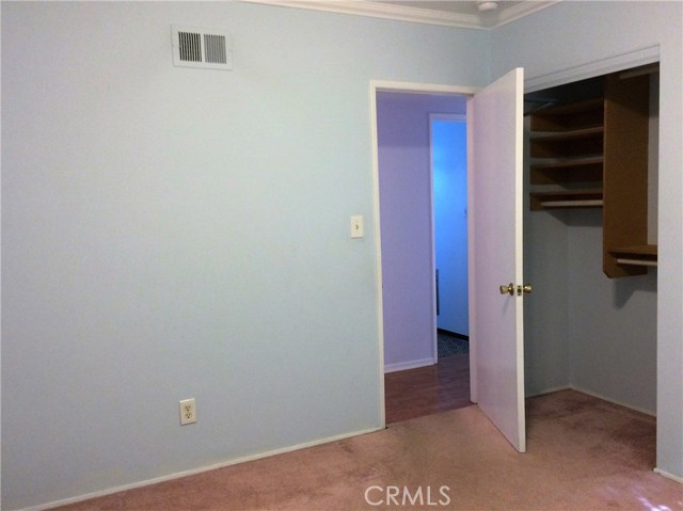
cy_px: 256
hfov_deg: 61.7
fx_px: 572
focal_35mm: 29
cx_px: 342
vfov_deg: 48.2
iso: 200
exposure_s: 1/30
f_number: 2.2
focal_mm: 4.15
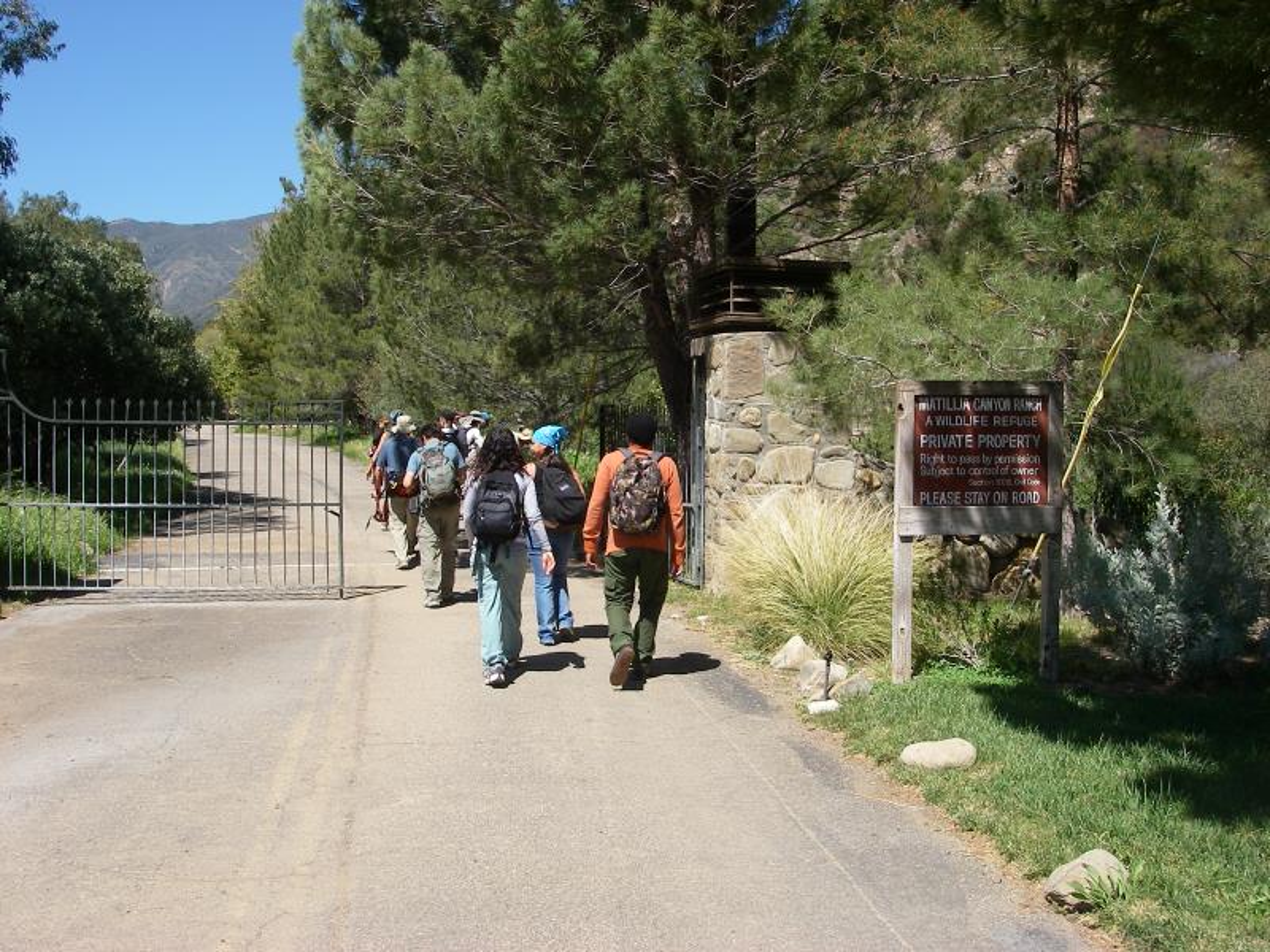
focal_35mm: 38
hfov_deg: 49.0
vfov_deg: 37.7
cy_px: 476
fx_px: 1394
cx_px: 635
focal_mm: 6.3
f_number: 6.6
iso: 64
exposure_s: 1/160
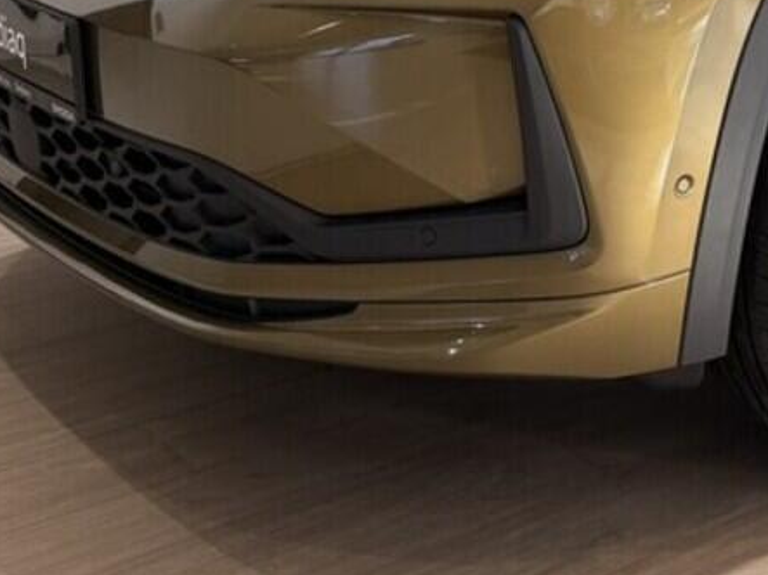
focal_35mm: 78
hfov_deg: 23.7
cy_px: -199
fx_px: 1730
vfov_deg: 17.6
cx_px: 811
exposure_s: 1/192
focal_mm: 6.76
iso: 80
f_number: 1.78
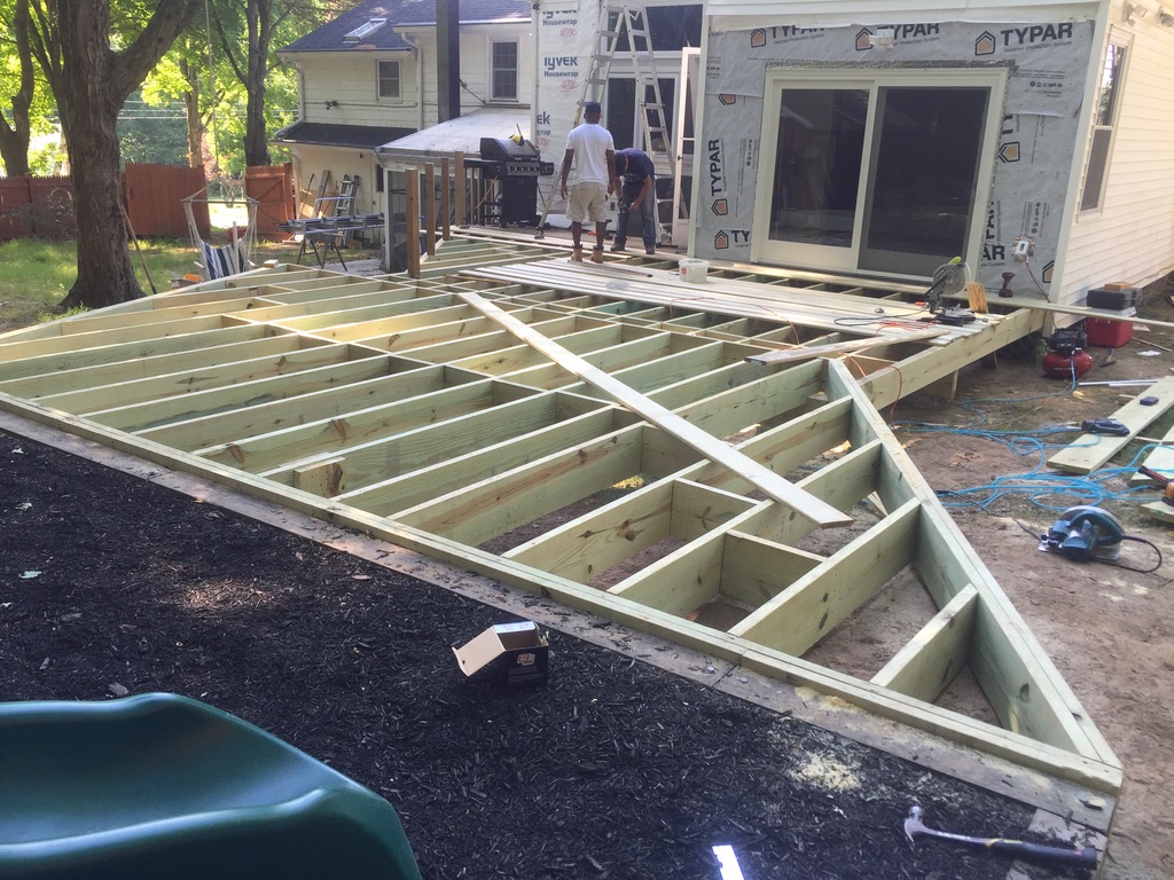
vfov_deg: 48.2
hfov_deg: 61.7
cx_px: 587
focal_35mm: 29
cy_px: 440
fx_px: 984
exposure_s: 1/120
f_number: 2.2
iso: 40
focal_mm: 4.15
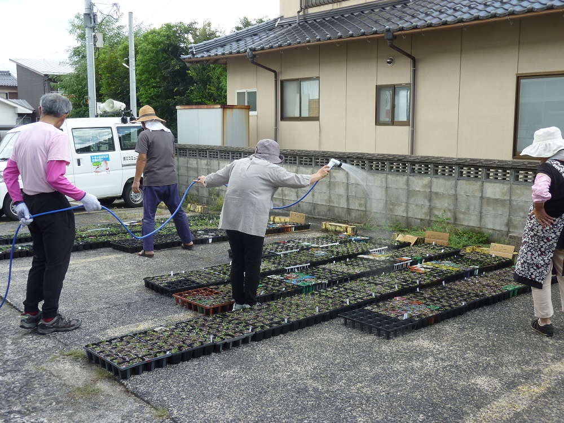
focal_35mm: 35
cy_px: 212
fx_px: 570
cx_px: 282
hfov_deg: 52.6
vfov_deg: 40.7
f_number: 3.8
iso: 80
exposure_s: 1/200
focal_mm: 6.3
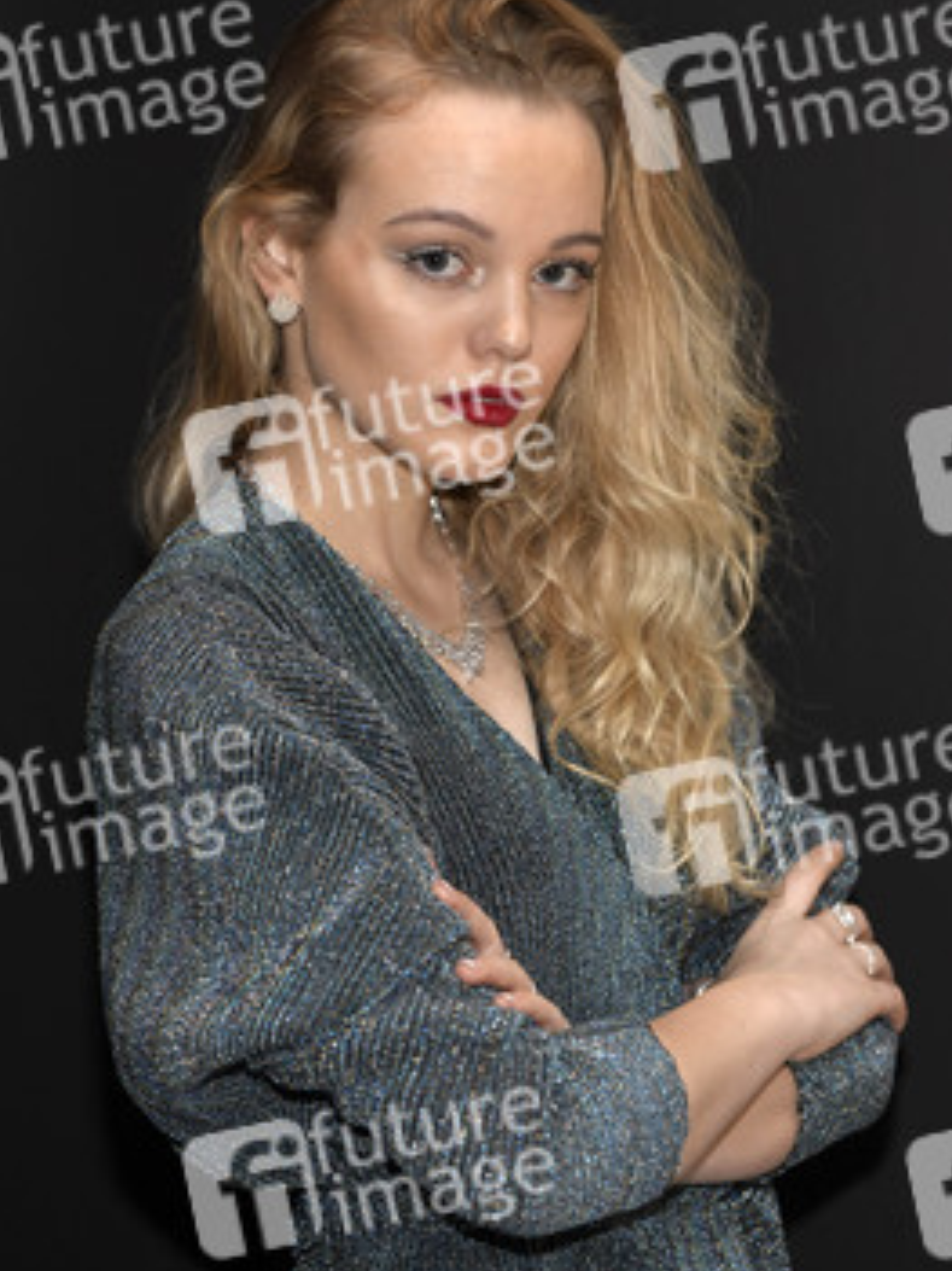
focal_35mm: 137
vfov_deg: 14.4
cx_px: 474
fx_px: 5027
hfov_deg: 10.8
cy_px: 630
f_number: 3.5
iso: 800
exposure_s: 1/320
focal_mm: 125
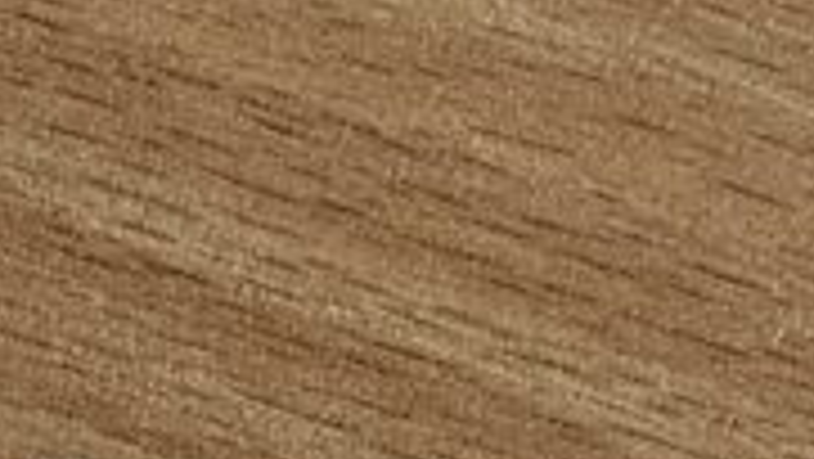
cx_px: -769
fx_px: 3066
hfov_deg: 13.2
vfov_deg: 6.2
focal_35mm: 142
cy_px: 2110
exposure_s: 1/100
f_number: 1.8
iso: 400
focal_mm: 5.4
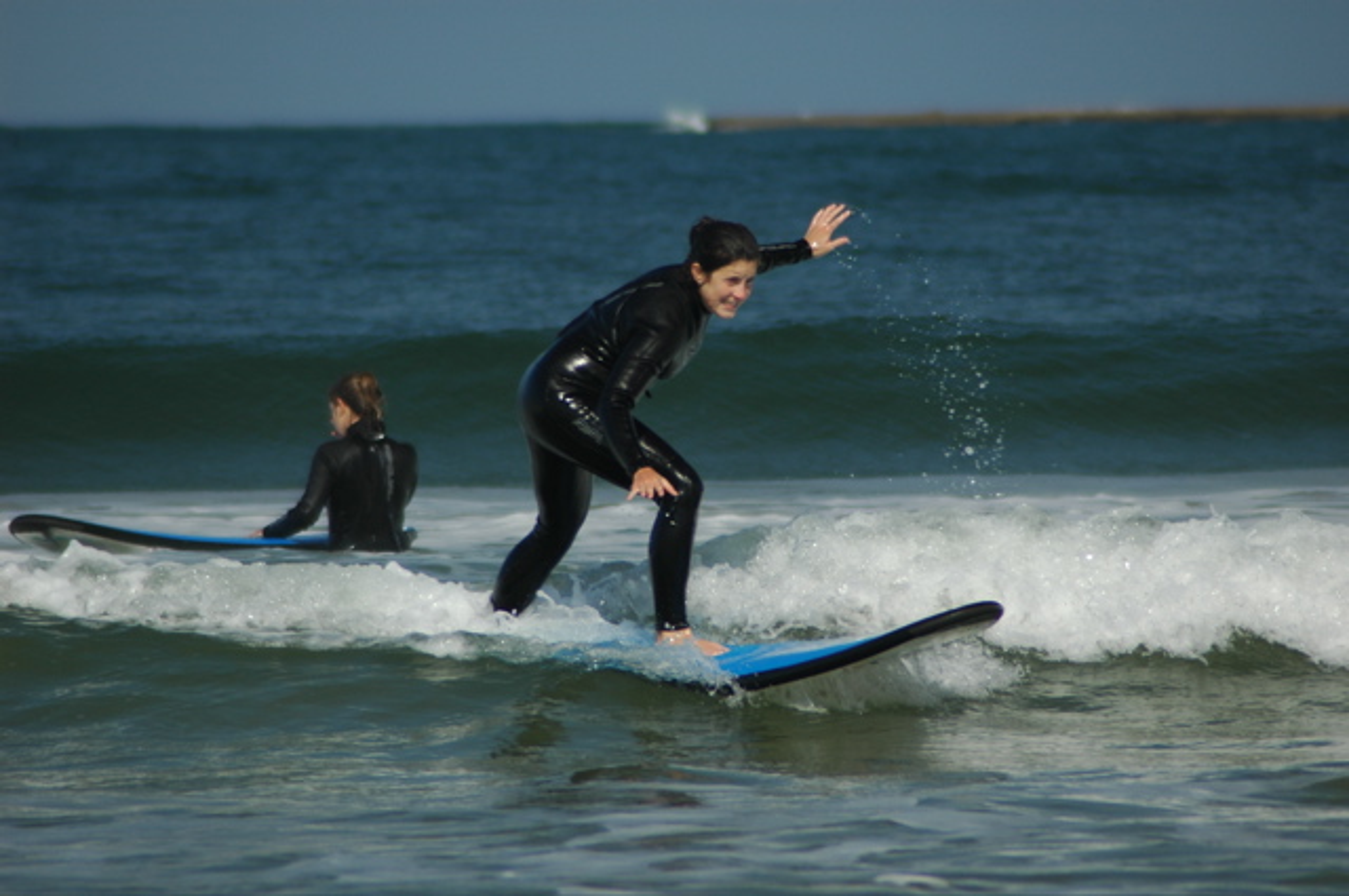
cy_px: 448
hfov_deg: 4.6
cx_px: 674
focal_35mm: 450
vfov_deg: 3.0
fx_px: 16841
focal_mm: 300
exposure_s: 1/500
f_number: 5.6
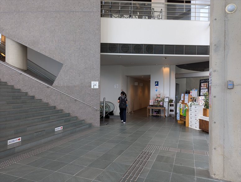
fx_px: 167
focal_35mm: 24
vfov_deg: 57.0
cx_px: 120
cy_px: 91
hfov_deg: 71.5
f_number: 1.85
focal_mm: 6.81
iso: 59
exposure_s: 1/99
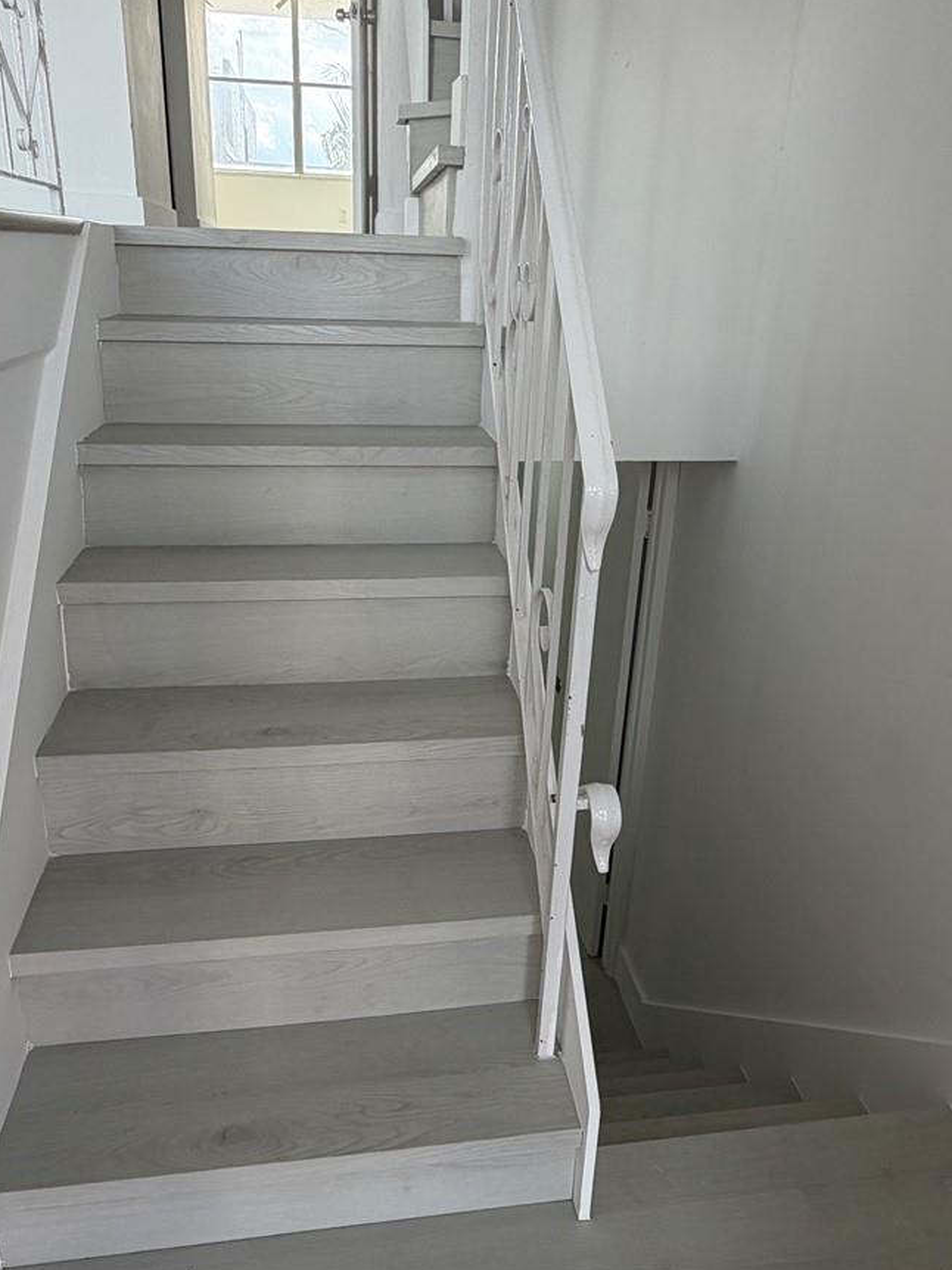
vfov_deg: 67.3
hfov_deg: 53.0
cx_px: 480
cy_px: 639
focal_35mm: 26
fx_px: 954
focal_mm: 2.22
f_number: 2.2
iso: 50
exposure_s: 1/137
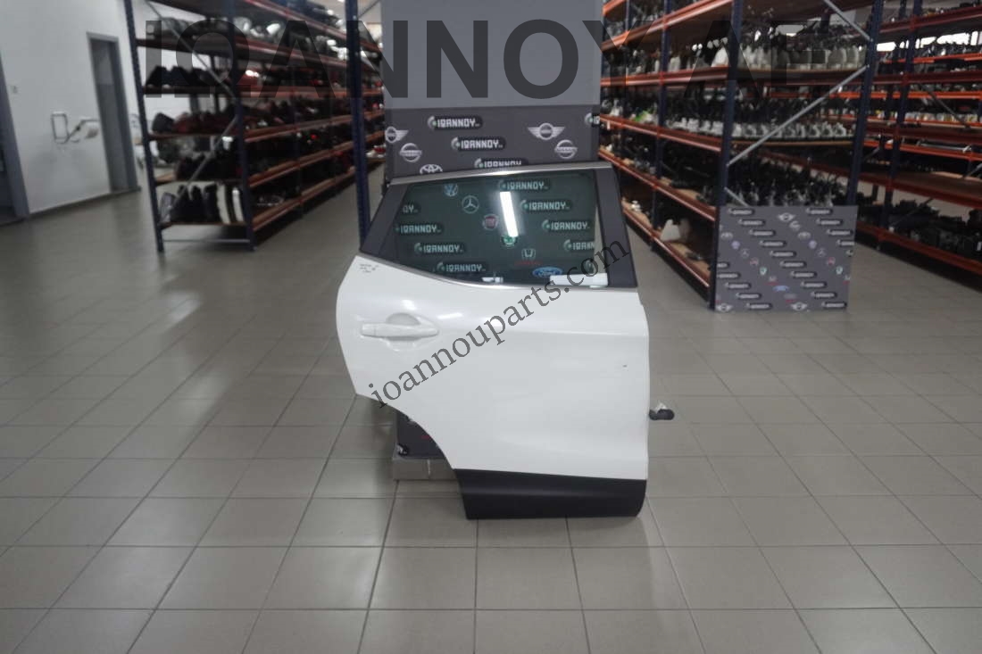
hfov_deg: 67.4
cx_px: 491
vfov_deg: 47.9
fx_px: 736
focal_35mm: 27
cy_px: 327
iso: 1600
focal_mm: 18
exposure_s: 1/160
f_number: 4
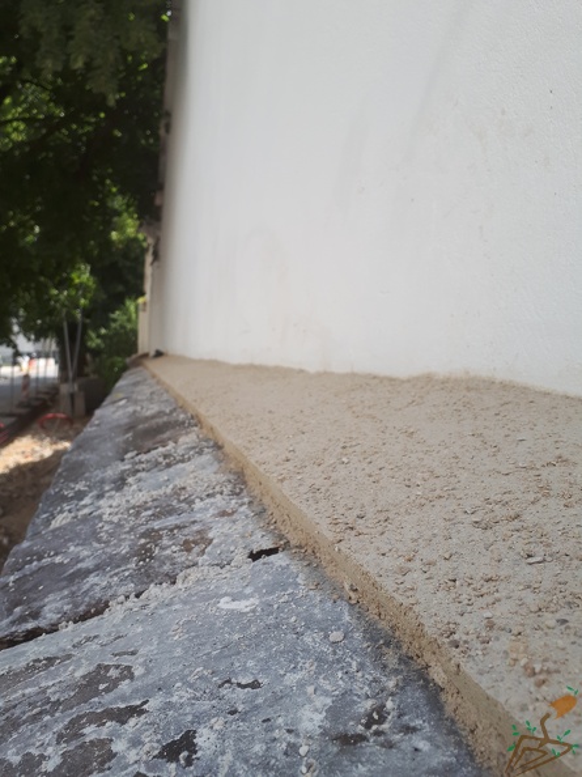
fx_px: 606
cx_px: 291
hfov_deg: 51.3
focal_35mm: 27
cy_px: 388
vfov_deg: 65.3
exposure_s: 1/638
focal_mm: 3.6
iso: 40
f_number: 1.9
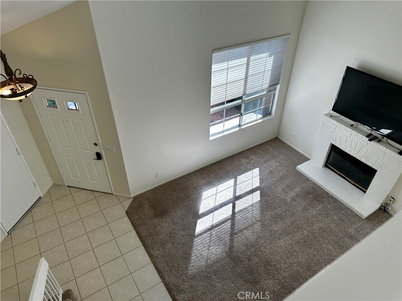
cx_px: 201
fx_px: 279
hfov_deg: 71.6
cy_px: 150
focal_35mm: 24
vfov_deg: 56.8
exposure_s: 1/390
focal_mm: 6.86
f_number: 1.78
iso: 80
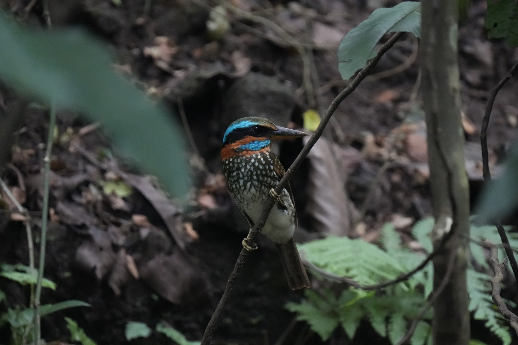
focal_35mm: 900
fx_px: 12949
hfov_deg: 2.3
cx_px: 259
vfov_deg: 1.5
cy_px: 172
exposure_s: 1/250
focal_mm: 600
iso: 8000
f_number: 6.3
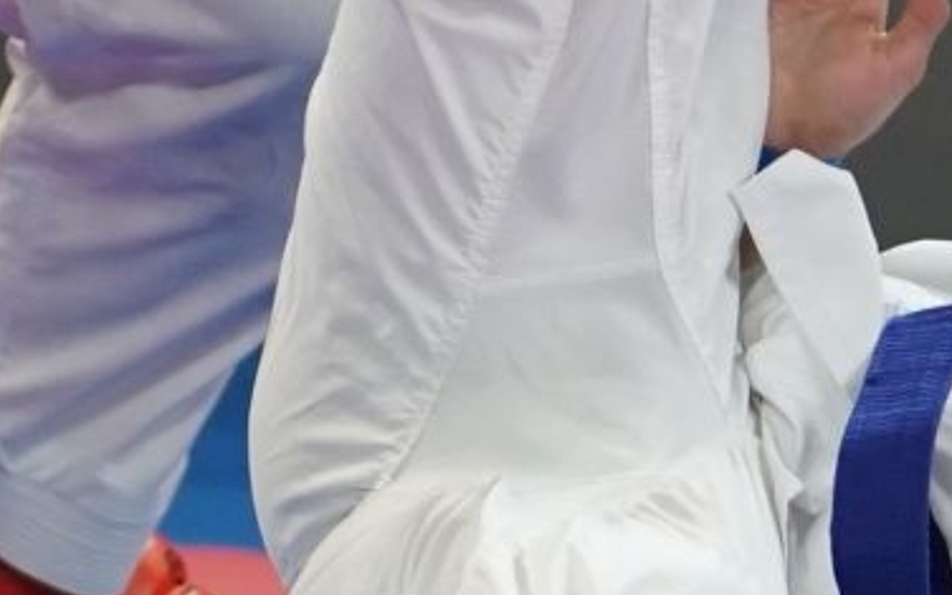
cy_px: -755
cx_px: -299
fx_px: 27320
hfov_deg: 2.0
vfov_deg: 1.2
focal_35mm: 1053
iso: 2000
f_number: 2.8
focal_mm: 144
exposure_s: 1/1000
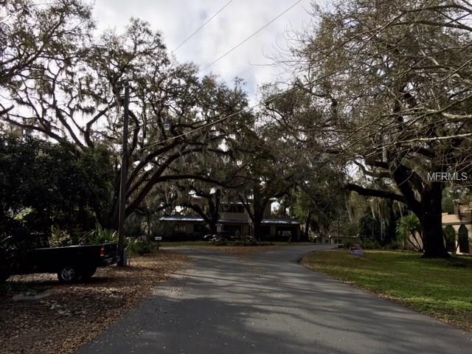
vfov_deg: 48.2
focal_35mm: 29
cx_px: 236
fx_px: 395
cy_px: 177
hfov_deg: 61.7
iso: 25
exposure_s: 1/1538
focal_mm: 4.15
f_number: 2.2
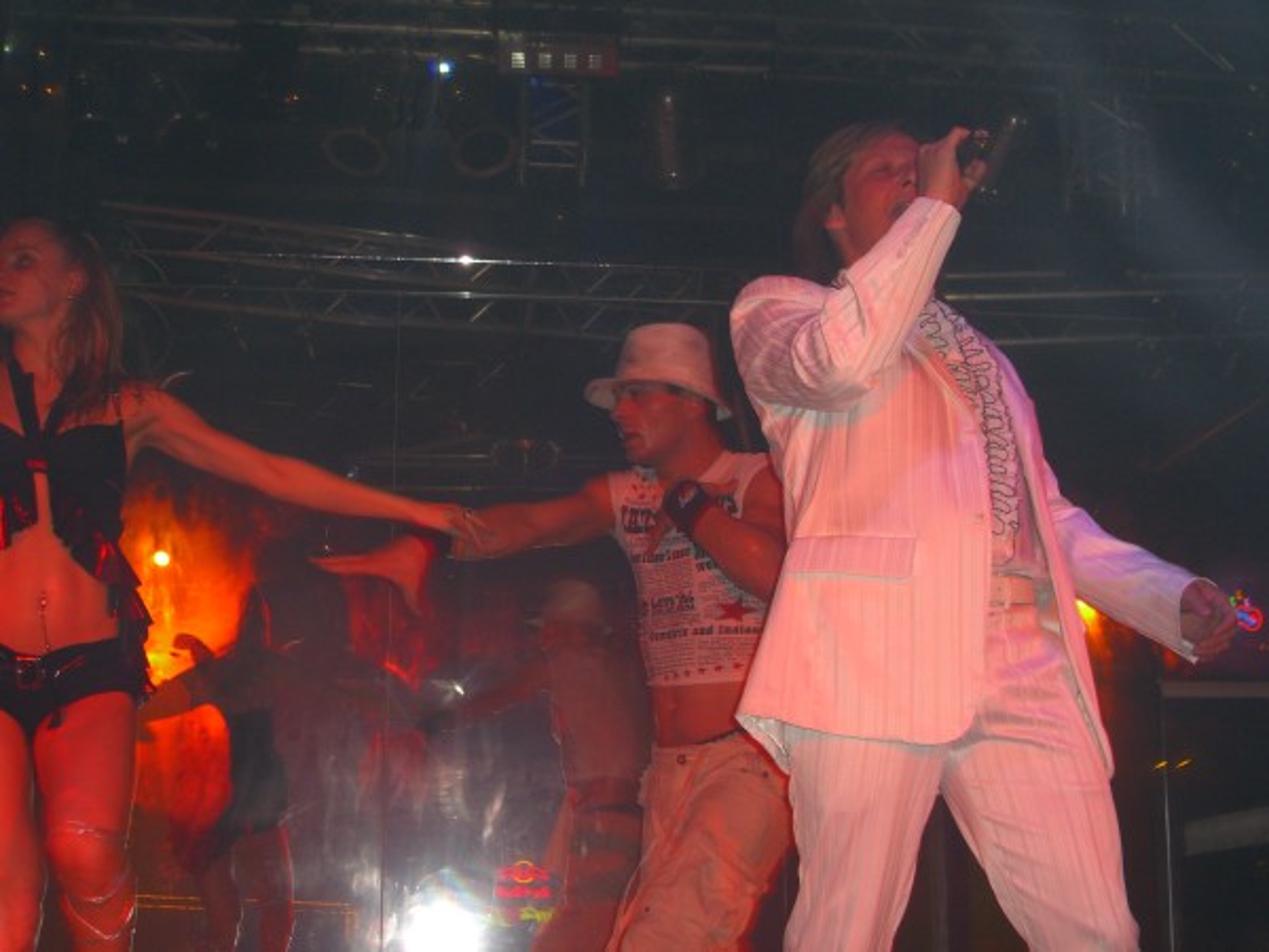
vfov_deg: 25.7
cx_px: 634
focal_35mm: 57
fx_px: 2090
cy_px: 476
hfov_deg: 33.8
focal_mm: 11.8
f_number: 3.6
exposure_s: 1/60
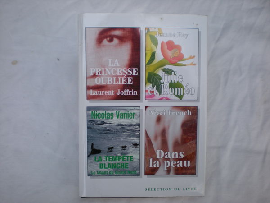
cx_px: 135
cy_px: 102
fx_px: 296
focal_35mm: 38
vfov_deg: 37.7
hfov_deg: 49.0
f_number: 3.1
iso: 111
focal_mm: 6.3
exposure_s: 1/59.7
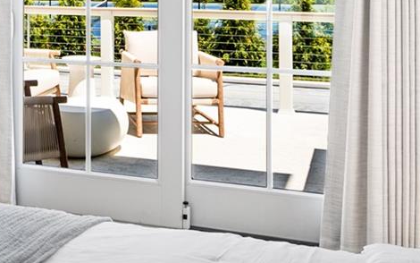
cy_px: -53
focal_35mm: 71
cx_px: -28
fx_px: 813
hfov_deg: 26.9
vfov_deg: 17.5
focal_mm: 16
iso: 50
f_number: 4
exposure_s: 1/10
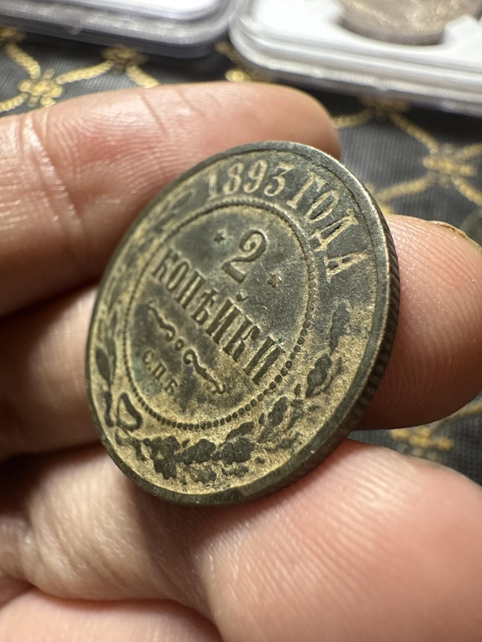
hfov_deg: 56.8
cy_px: 321
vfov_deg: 71.6
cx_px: 241
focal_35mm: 24
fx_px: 446
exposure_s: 1/99
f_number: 2.2
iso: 250
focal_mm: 2.22
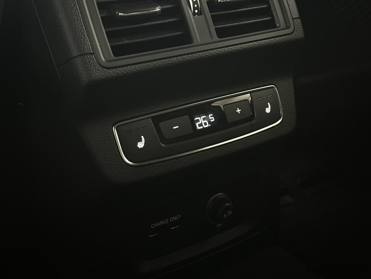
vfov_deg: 30.3
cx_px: 186
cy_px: 140
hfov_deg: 39.7
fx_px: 514
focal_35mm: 48
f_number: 1.78
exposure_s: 1/17
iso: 1000
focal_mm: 6.86
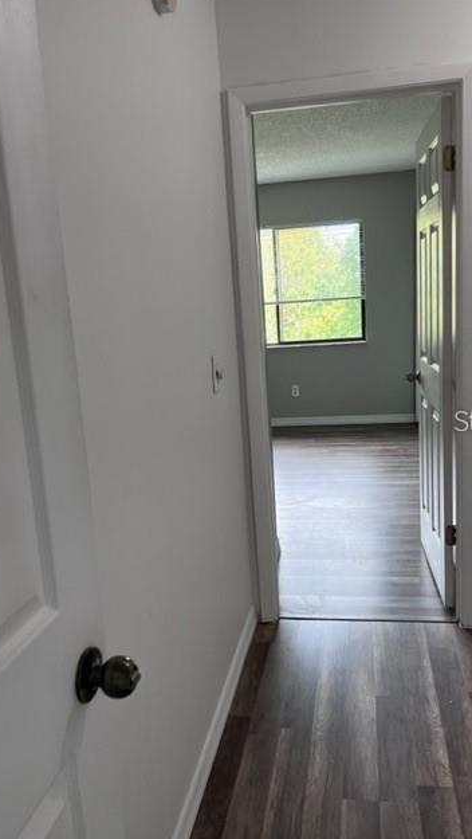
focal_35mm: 29
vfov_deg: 66.1
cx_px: 259
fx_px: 645
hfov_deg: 40.2
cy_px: 420
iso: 125
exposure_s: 1/121
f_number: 1.5
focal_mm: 5.7
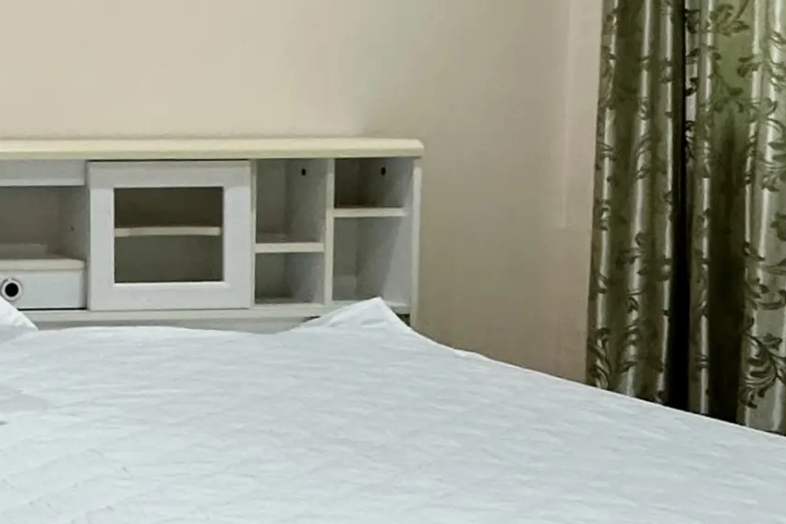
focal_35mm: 69
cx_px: -349
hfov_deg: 24.0
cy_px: 169
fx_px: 1506
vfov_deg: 19.7
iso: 200
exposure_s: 1/50
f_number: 2.2
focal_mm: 2.22
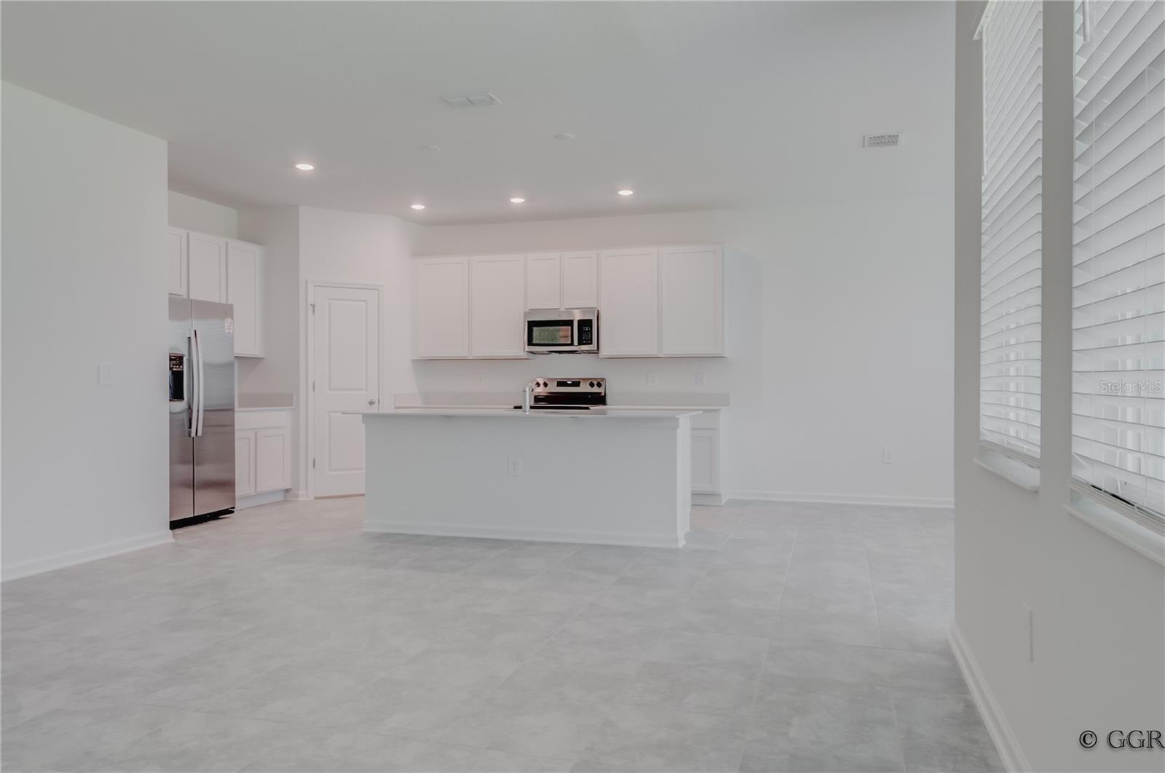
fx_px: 776
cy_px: 386
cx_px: 582
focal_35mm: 24
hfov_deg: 73.8
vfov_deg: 53.0
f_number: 8
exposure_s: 1/30
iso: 400
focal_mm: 16
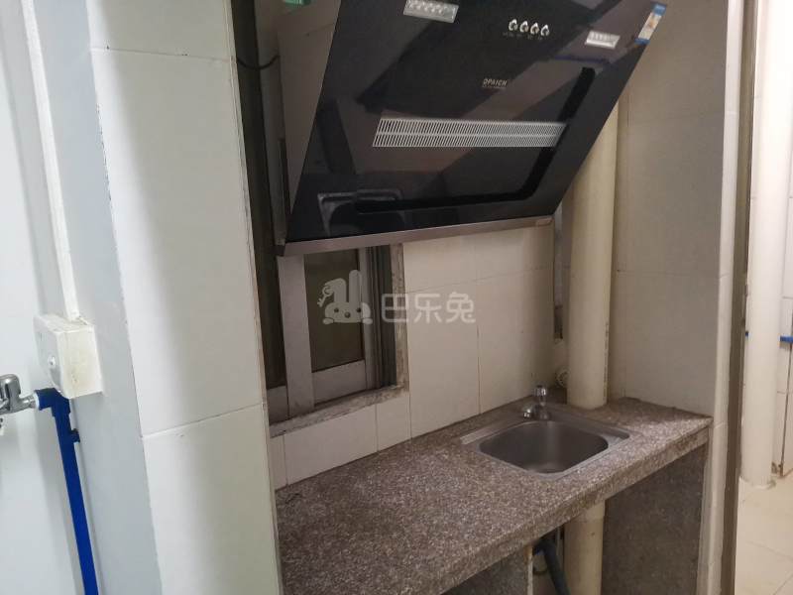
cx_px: 396
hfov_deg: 67.3
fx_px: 596
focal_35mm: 26
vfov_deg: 53.1
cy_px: 298
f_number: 1.8
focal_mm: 5.5
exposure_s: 1/25
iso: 500
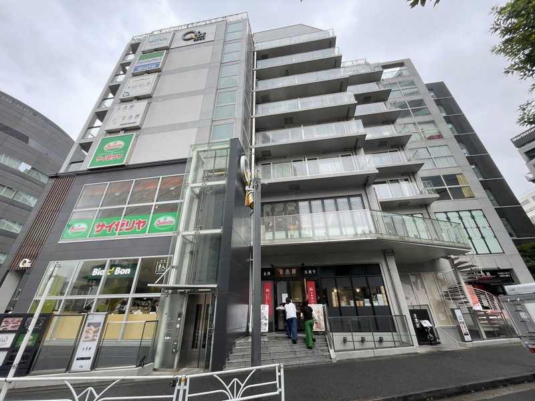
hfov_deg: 102.1
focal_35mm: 14
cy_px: 200
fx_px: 216
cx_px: 268
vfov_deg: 85.7
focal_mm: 1.55
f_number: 2.4
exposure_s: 1/255
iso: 32
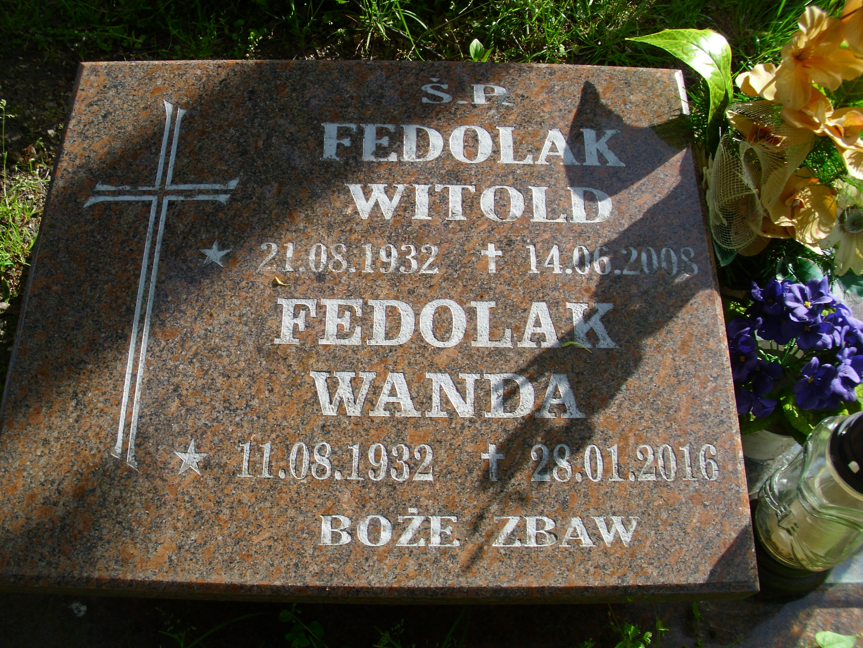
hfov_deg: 52.6
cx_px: 432
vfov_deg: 40.7
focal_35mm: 35
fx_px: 873
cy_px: 324
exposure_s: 1/346
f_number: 3
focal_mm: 6.2
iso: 50
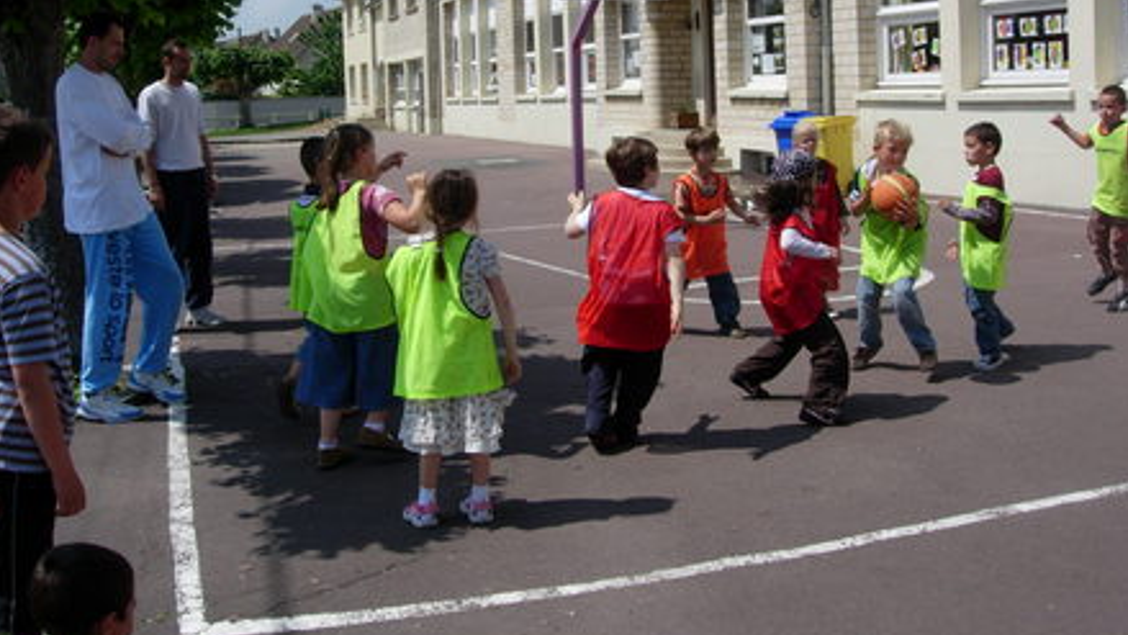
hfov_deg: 48.4
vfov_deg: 28.2
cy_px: 219
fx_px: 1256
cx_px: 565
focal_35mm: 42
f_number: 4.8
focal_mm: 7.8
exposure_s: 1/939
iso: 64
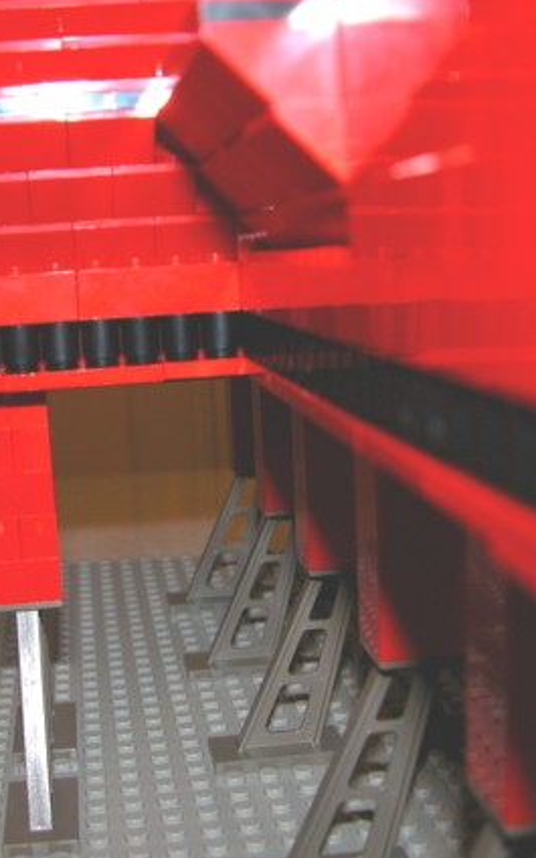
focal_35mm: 49
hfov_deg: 26.2
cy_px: 427
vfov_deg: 41.1
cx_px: 184
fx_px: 1145
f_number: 2.8
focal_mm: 8.9
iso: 100
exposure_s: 1/60
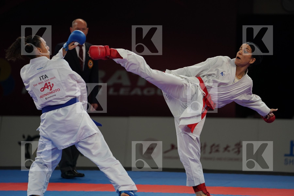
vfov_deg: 6.9
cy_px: 98
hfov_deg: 10.4
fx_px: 1617
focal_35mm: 198
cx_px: 147
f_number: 2.8
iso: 1000
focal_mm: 198
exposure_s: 1/1000
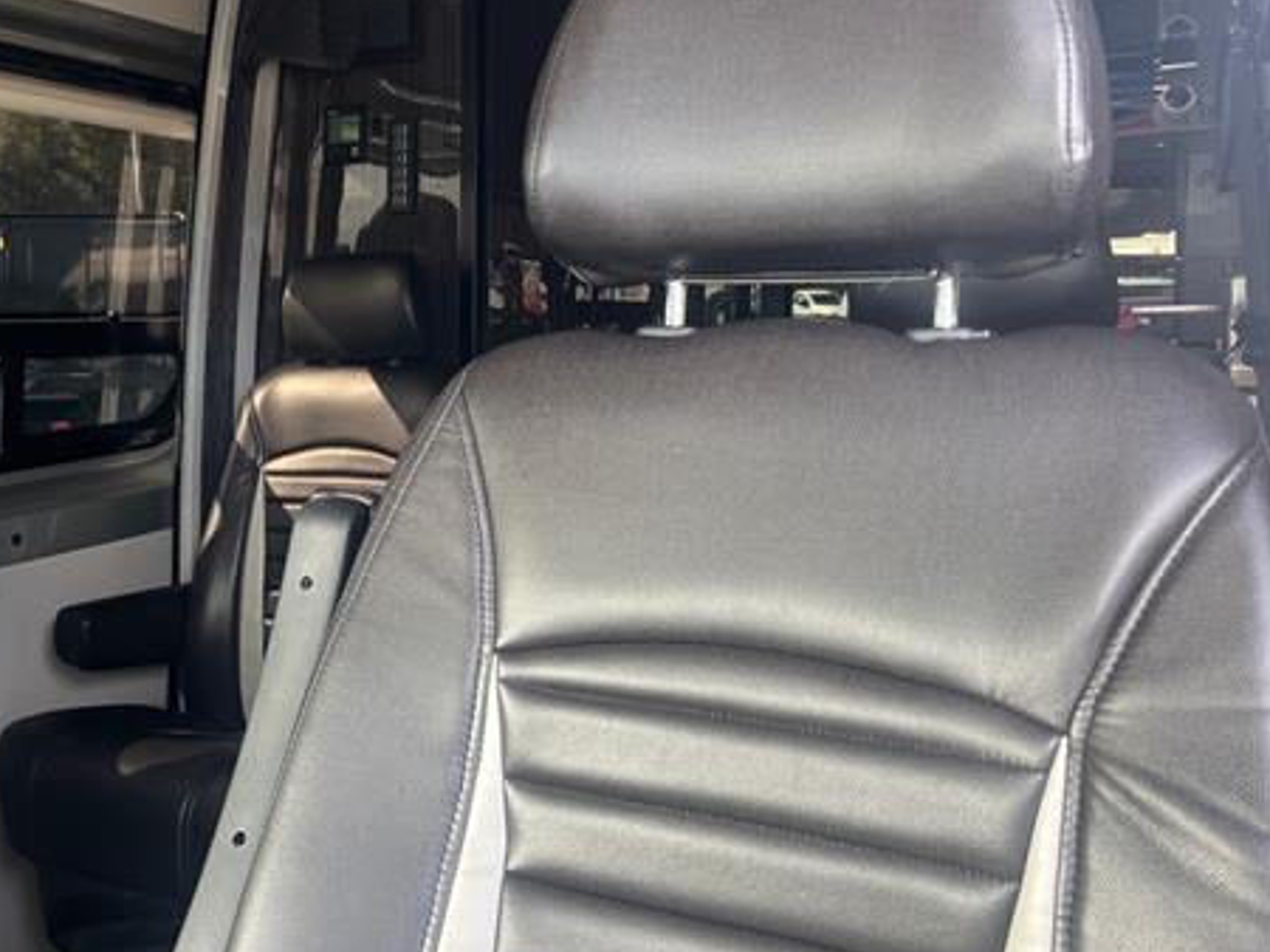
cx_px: 373
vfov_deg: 38.5
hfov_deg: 48.8
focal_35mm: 37
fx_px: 1357
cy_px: 395
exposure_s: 1/122
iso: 100
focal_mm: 5.1
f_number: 1.6
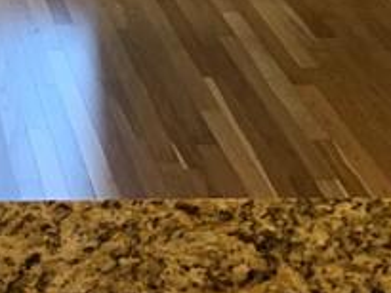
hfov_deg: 14.6
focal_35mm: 130
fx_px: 1469
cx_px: -97
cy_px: -373
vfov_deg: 10.2
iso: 125
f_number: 1.8
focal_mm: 4.25
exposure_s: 1/60
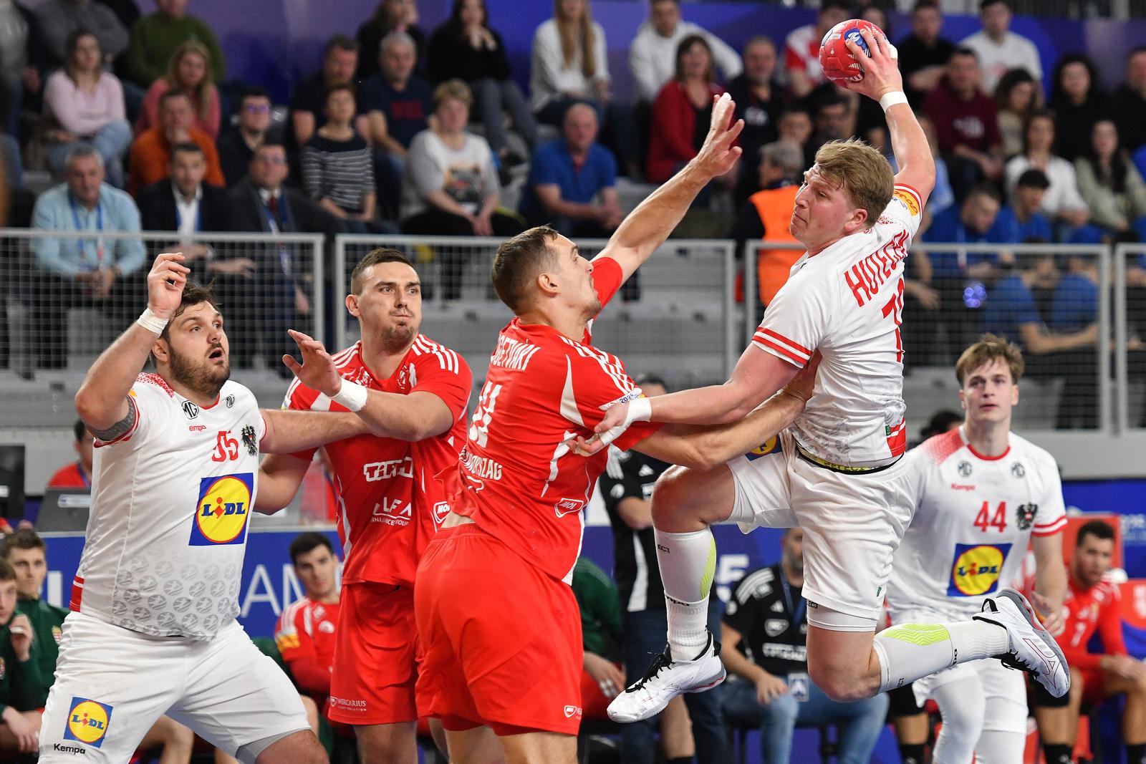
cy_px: 382
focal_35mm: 135
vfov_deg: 10.2
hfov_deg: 15.2
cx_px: 573
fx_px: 4298
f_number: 5
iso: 2000
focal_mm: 135
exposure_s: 1/1600
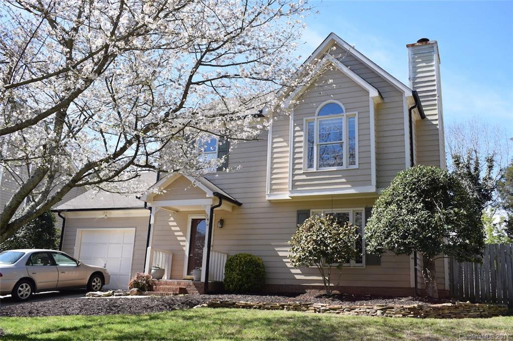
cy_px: 170
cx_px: 256
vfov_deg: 39.9
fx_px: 470
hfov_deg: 57.3
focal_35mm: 33
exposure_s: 1/250
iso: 200
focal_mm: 22
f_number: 8
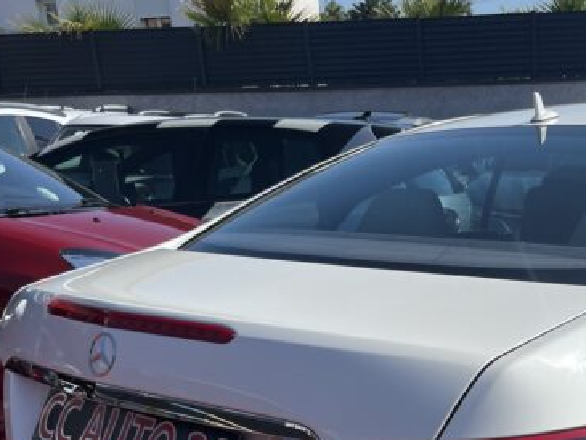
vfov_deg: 24.3
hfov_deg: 32.2
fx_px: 965
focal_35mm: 57
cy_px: 456
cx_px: 522
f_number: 1.6
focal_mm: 5.1
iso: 50
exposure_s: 1/6494
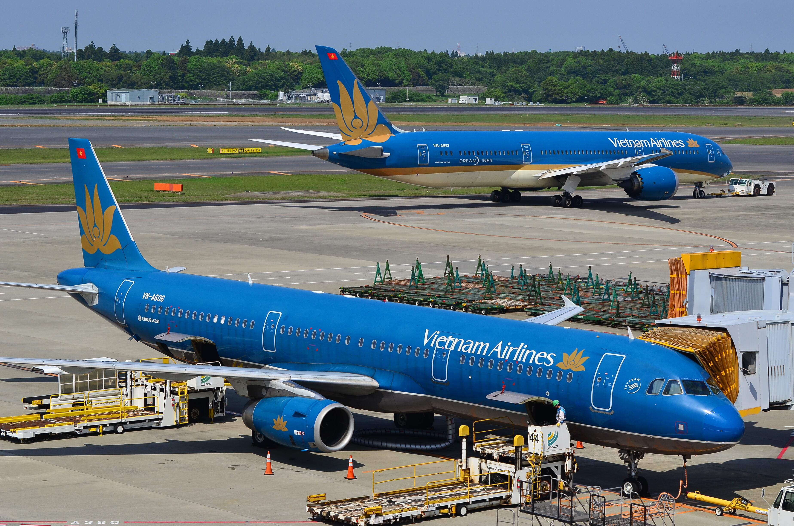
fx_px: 2311
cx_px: 397
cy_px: 263
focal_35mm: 105
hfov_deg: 19.5
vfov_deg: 13.0
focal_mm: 70
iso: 200
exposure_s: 1/1000
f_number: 8
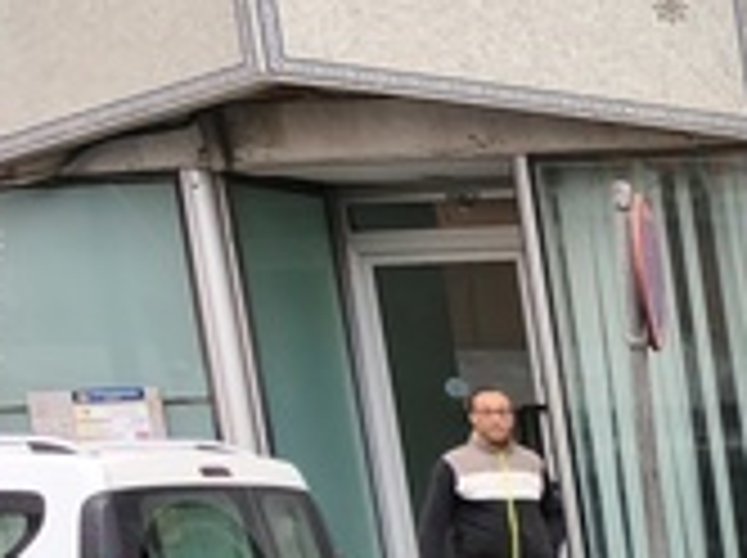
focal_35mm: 111
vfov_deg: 12.5
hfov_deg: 13.5
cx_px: 1732
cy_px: 873
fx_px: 2392
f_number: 1.7
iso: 80
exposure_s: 1/168
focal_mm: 5.35
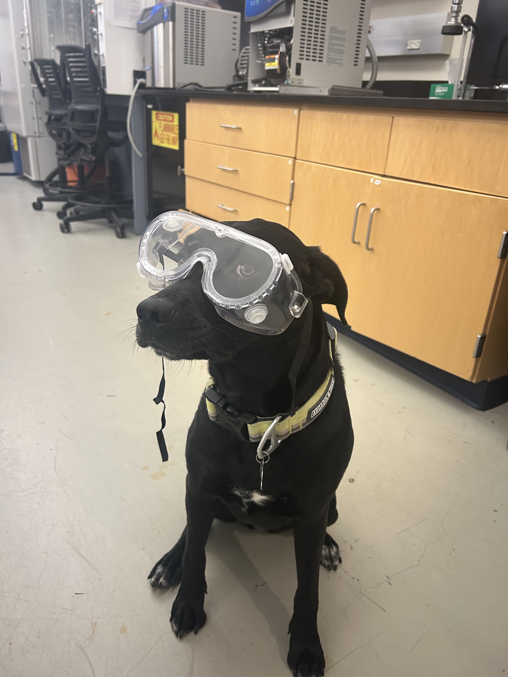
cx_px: 254
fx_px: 509
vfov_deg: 67.3
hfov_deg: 53.1
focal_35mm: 26
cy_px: 338
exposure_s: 1/60
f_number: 1.5
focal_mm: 5.7
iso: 250
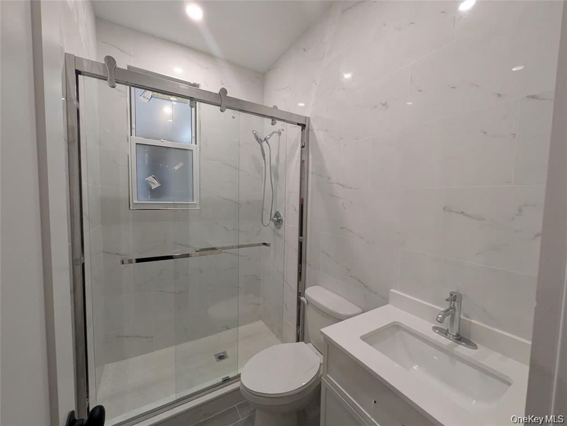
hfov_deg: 102.1
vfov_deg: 85.7
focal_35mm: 14
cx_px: 284
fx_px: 229
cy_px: 213
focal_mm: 1.83
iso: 354
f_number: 2.2
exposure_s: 1/120
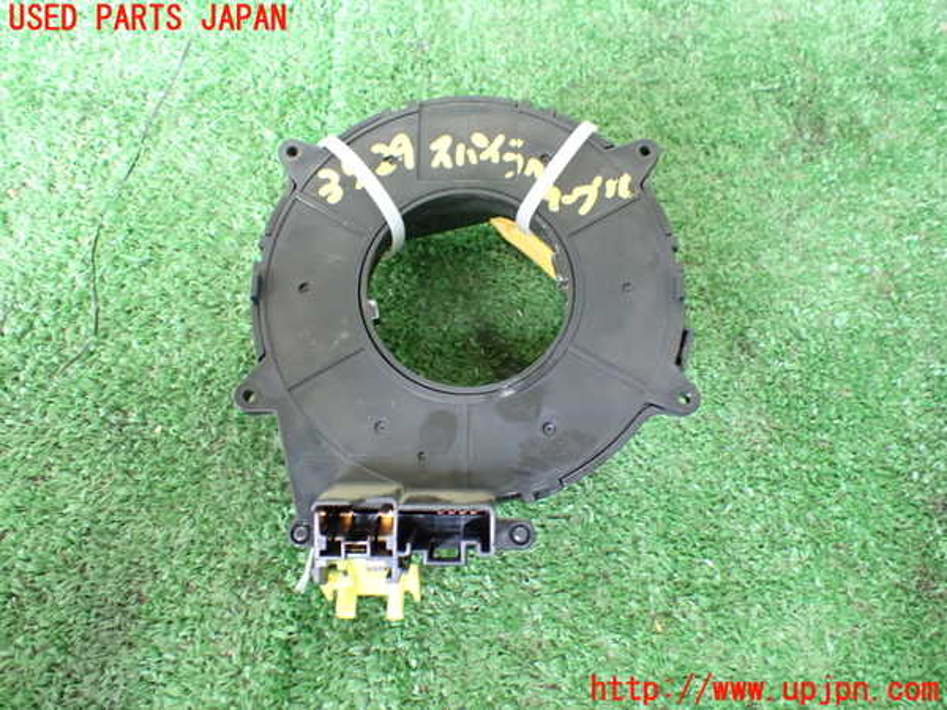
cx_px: 474
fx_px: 821
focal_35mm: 30
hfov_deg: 60.0
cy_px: 355
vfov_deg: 46.8
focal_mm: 5.4
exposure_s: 1/50
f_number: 2.3
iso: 800
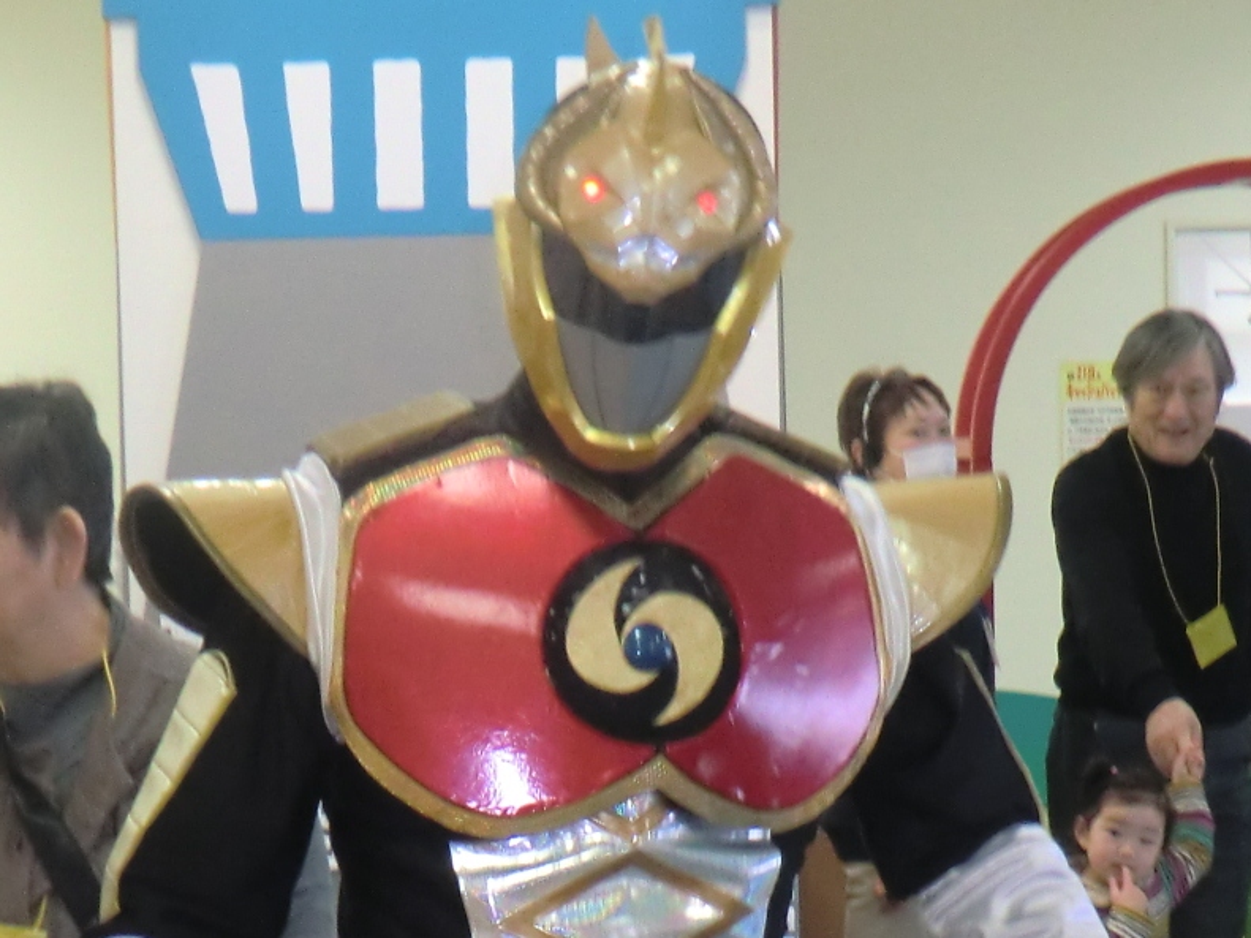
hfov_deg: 34.9
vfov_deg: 26.6
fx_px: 1987
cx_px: 626
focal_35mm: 55
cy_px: 469
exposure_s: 1/60
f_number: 4.2
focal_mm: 9.8
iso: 320
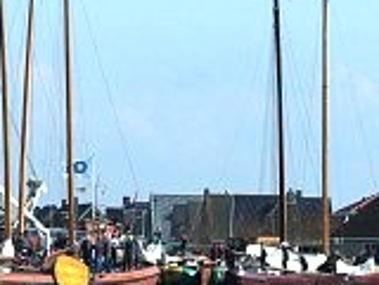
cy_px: 99
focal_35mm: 399
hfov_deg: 5.0
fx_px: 4369
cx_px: 104
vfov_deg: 3.7
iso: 400
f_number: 9.5
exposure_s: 1/1500
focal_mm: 98
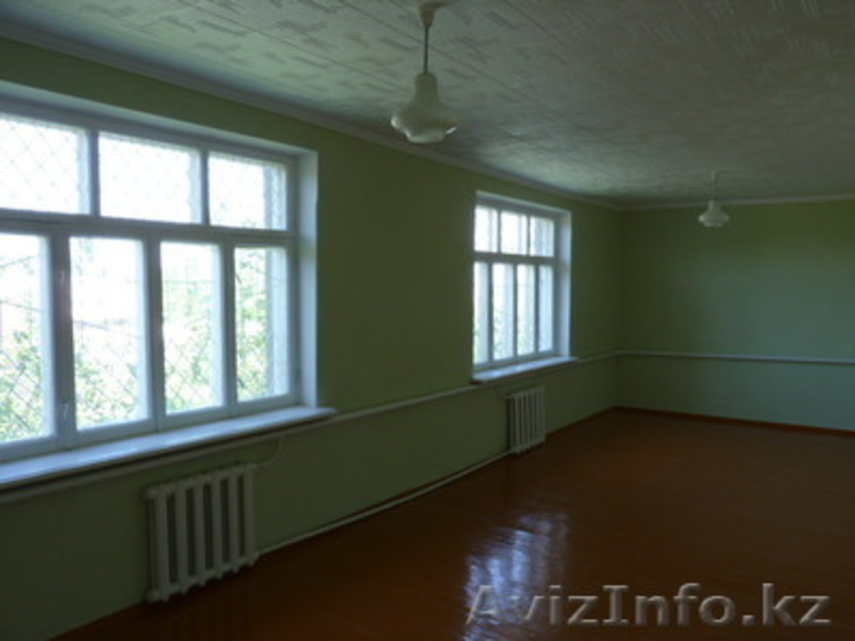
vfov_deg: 51.4
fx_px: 667
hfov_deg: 65.3
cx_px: 428
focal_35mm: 27
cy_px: 320
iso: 125
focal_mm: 4.8
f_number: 5
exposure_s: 1/30
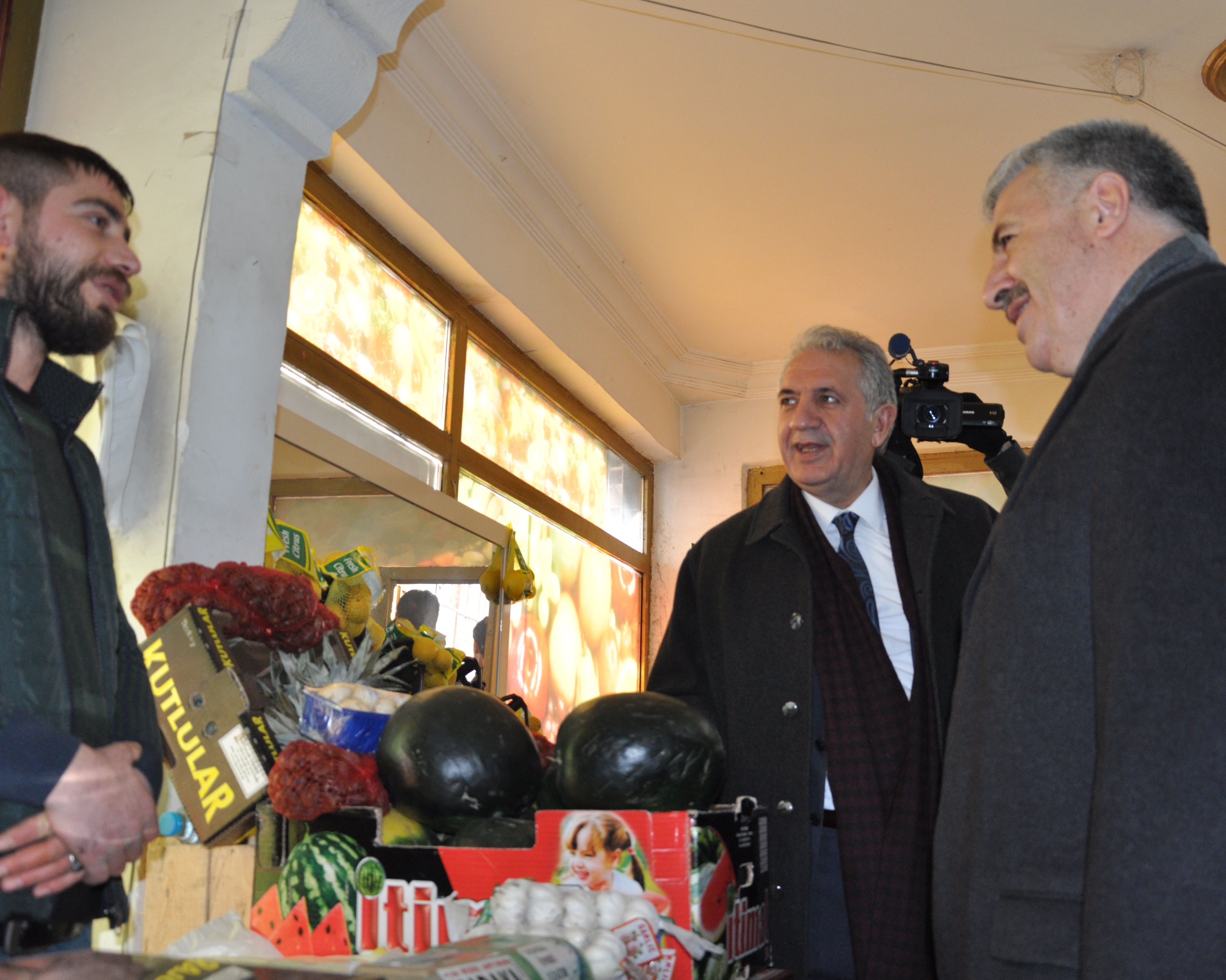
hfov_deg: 49.6
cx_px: 630
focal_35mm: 37
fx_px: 1327
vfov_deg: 40.6
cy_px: 485
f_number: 3.8
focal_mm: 21
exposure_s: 1/125
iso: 720
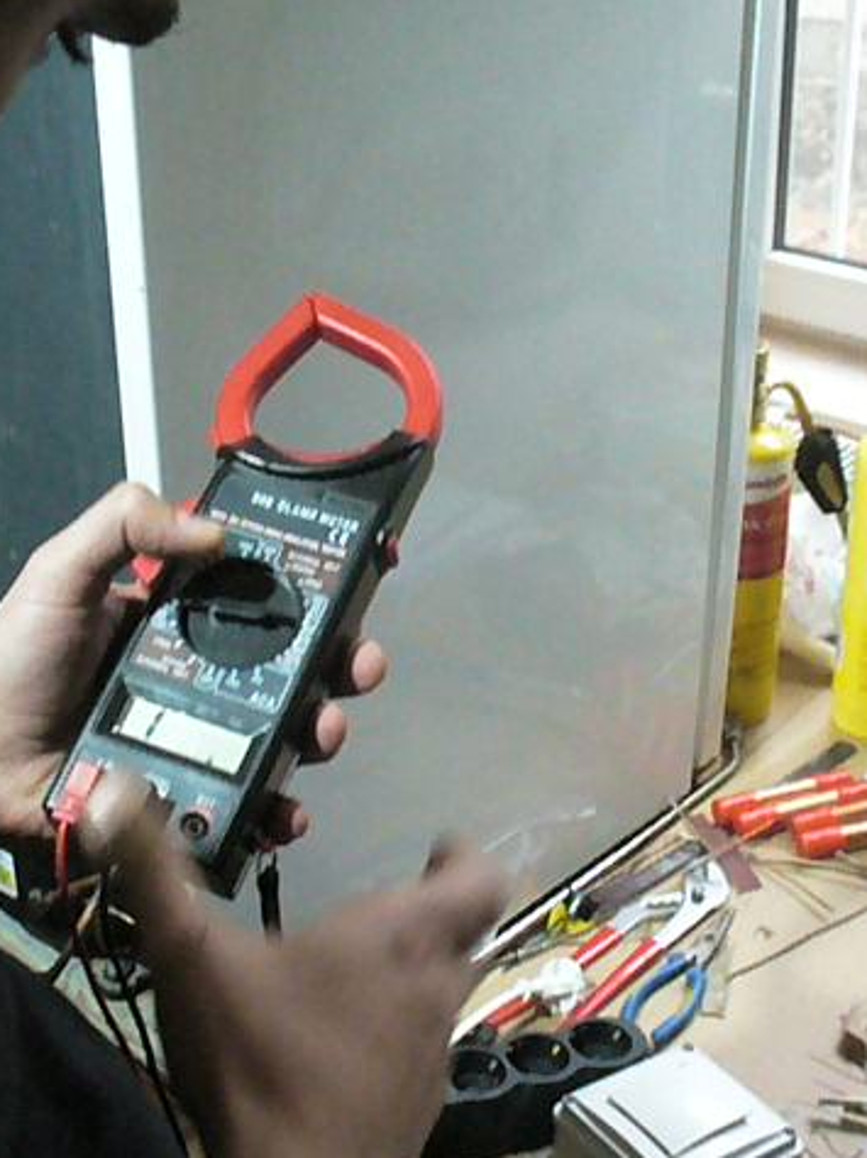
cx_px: 420
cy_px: 579
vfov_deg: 38.2
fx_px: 1671
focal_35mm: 50
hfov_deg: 29.1
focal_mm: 6.1
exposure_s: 1/30
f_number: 2.8
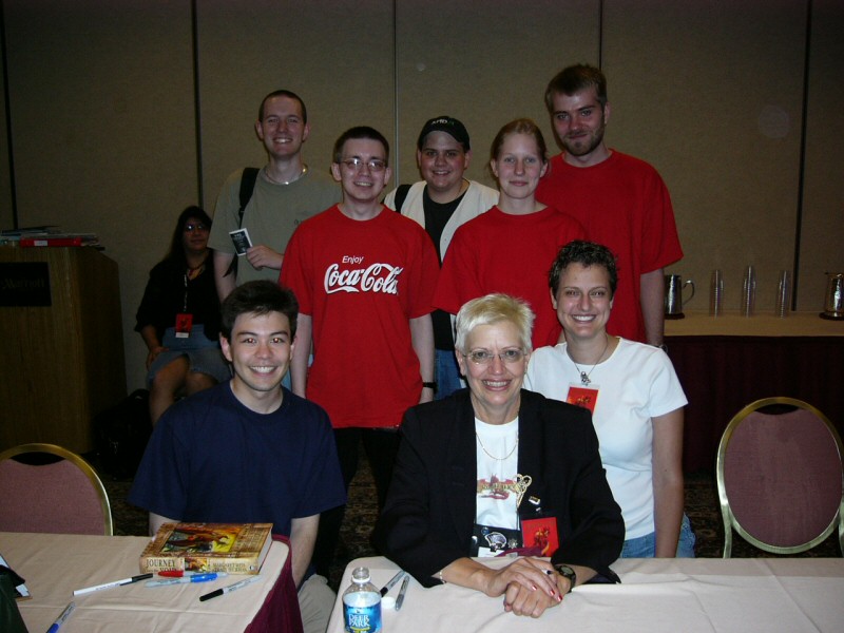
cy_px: 316
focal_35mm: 35
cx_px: 422
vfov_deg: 40.7
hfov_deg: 52.6
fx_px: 853
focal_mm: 5.8
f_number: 2.8
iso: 100
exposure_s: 1/60
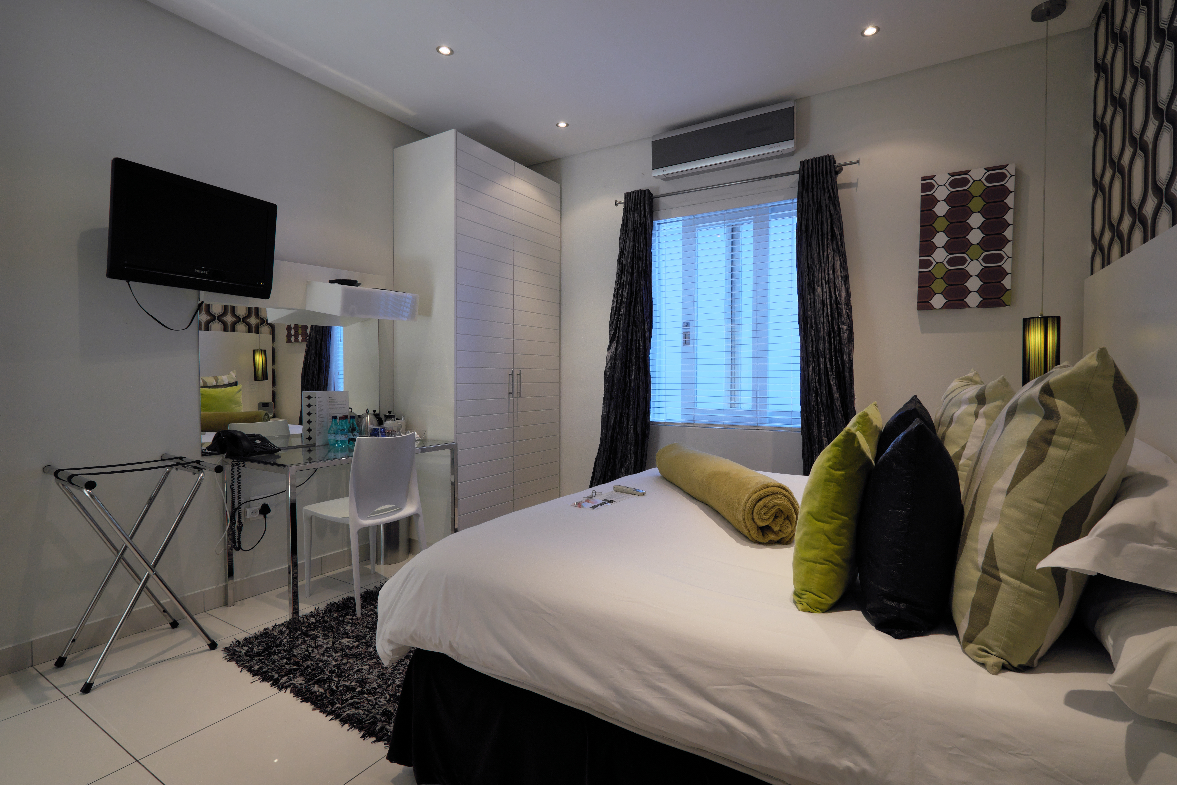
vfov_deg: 70.4
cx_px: 588
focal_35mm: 17
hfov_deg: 93.3
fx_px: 556
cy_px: 392
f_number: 10
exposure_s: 1/14
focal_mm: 11
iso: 800
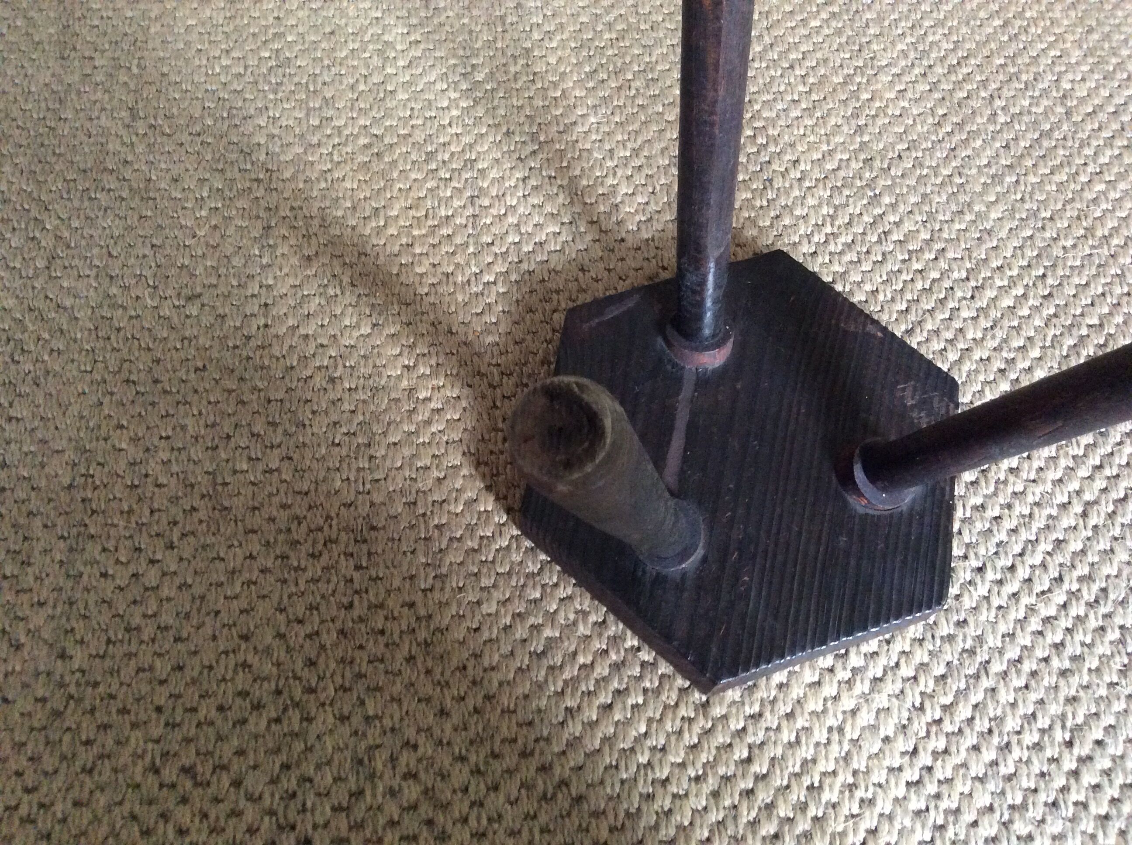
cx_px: 566
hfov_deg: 56.9
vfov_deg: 44.1
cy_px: 422
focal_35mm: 32
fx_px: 1045
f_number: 2.4
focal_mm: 3.3
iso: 320
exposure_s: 1/25
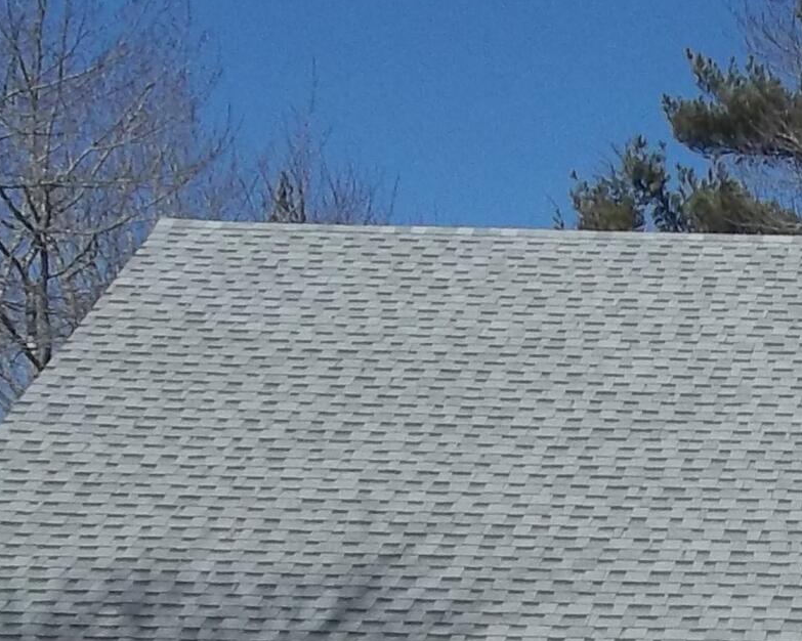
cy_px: 930
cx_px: 1267
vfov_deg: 14.3
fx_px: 2397
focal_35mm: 101
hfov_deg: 16.9
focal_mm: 4.9
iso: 80
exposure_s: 1/320
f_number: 8.9
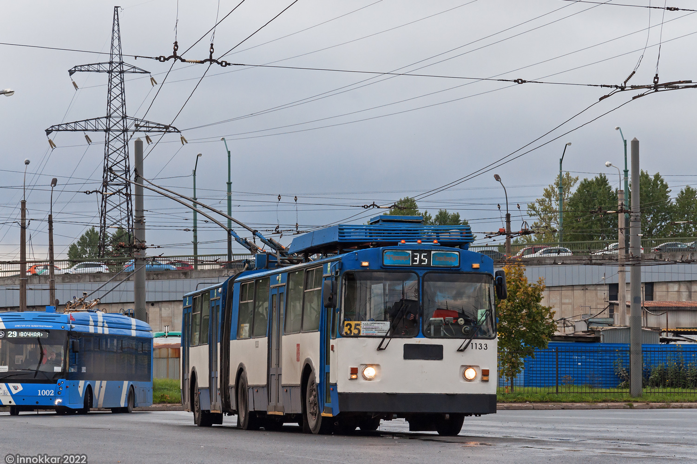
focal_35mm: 138
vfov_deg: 9.9
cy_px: 232
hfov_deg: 14.9
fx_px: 2670
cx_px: 348
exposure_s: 1/200
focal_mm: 92
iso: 400
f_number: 10
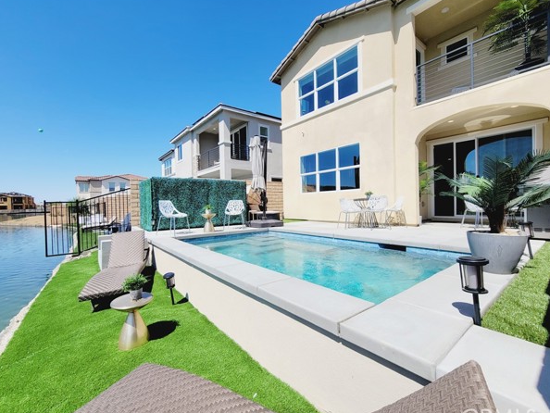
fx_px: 223
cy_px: 208
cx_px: 281
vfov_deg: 85.7
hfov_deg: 102.0
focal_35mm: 14
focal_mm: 2.2
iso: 50
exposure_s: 1/2308
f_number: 2.2
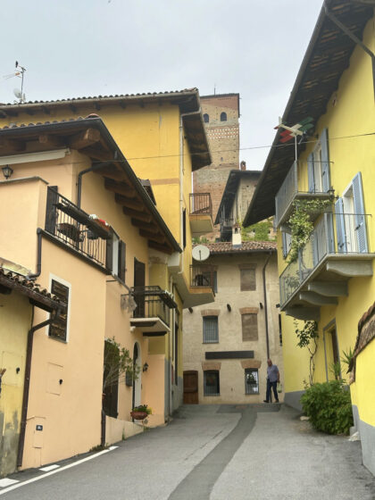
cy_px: 250
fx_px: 693
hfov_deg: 30.3
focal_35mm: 48
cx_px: 188
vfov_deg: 39.7
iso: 64
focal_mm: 6.86
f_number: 1.78
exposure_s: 1/843
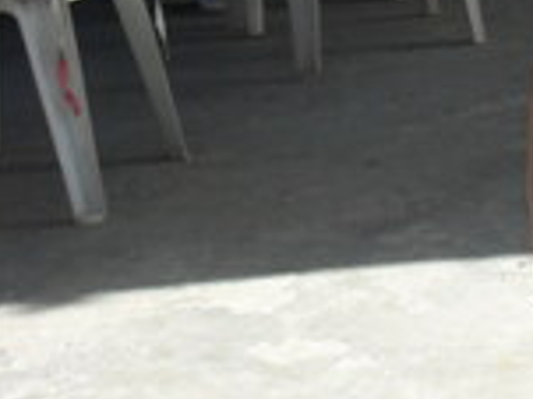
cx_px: 695
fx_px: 2323
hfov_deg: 12.7
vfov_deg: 9.8
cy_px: 109
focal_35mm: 151
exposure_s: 1/180
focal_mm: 10.1
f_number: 4.3
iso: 100
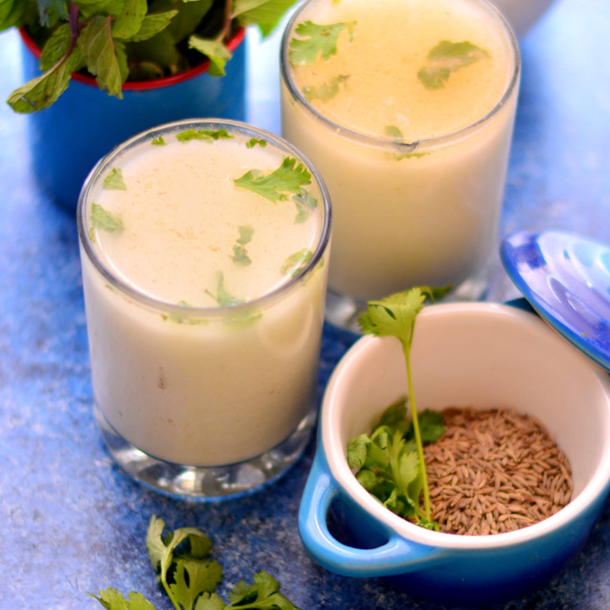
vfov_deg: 14.1
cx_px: 356
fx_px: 2472
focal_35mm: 124
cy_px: 298
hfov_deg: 14.1
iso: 100
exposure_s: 1/25
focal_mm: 50
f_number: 1.8
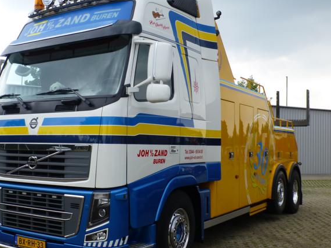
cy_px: 122
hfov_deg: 44.4
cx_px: 121
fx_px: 402
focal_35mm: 42
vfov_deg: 34.4
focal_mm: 5.4
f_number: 4
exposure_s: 1/250
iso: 100
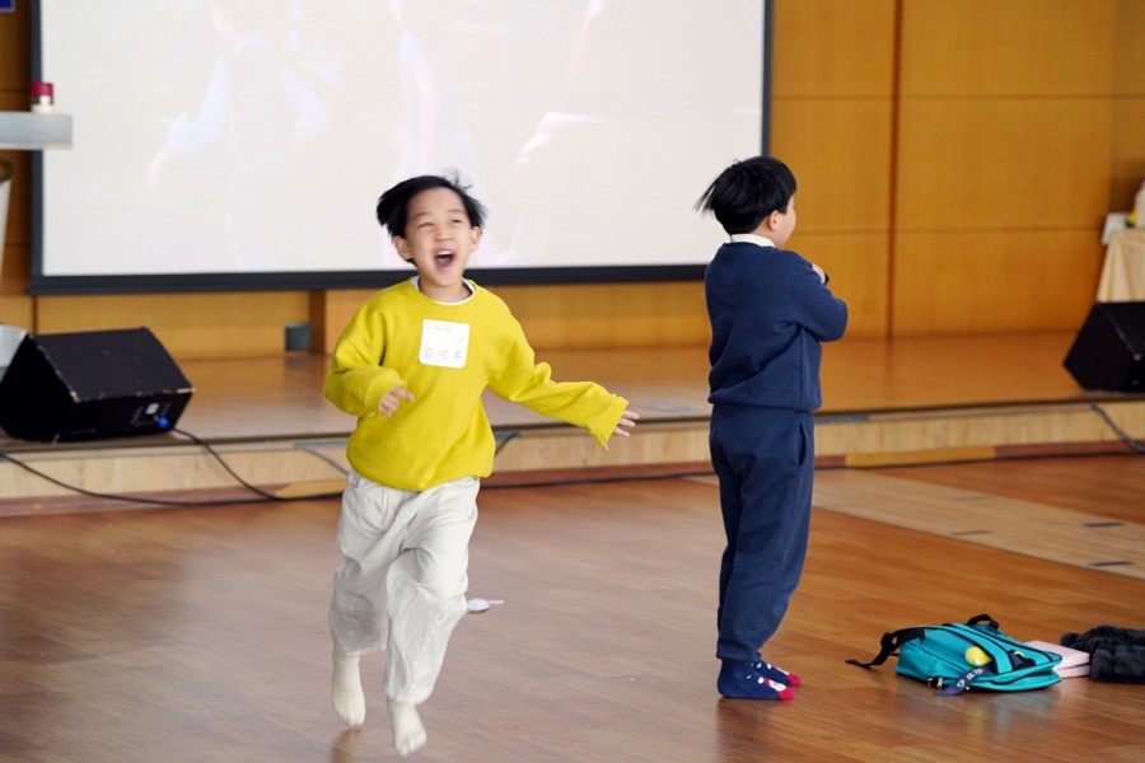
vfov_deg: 12.2
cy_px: 382
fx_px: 3562
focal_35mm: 112
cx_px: 572
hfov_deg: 18.3
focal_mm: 112
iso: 1000
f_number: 4
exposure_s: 1/160
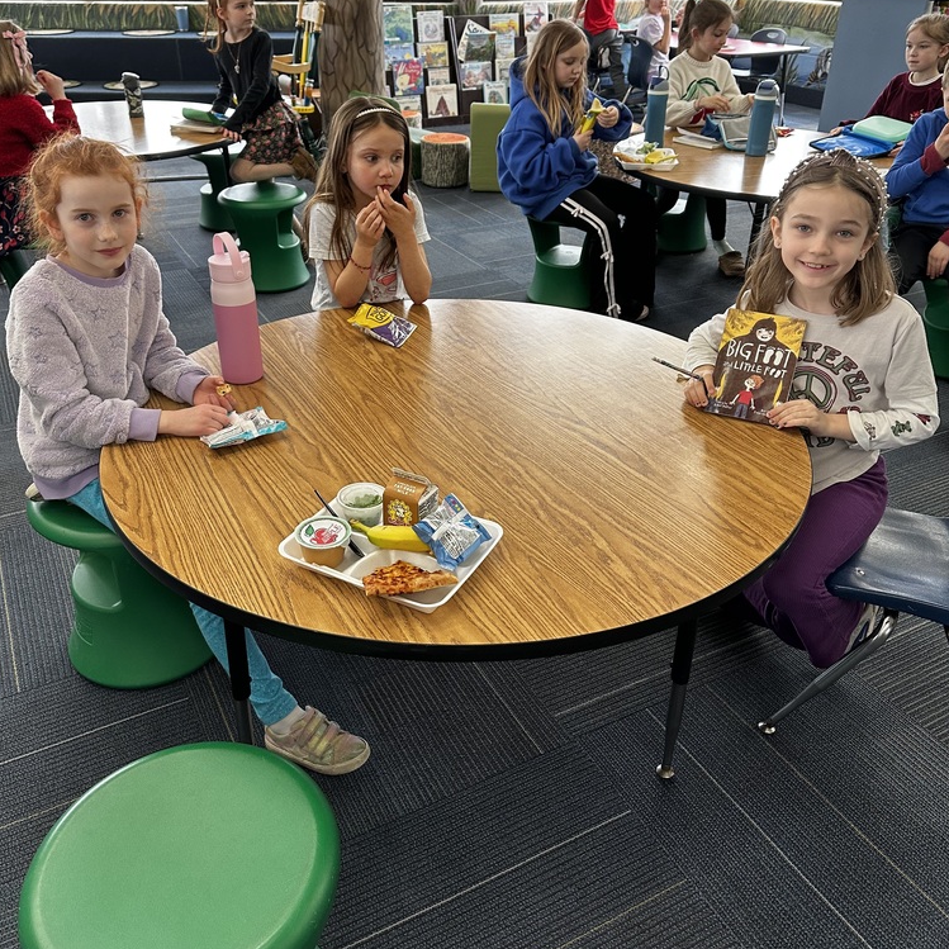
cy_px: 414
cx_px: 465
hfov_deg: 55.6
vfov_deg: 55.5
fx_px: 899
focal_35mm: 29
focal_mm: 6.86
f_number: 1.78
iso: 200
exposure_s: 1/120
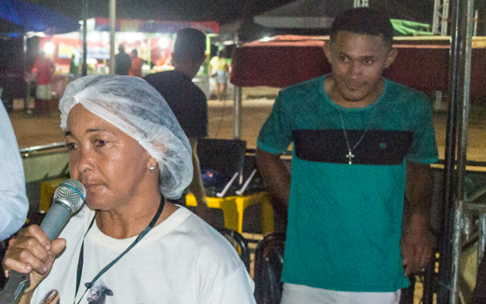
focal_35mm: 82
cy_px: 201
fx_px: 1086
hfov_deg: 24.5
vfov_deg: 15.9
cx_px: 47
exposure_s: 1/80
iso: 3200
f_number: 5.6
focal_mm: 28
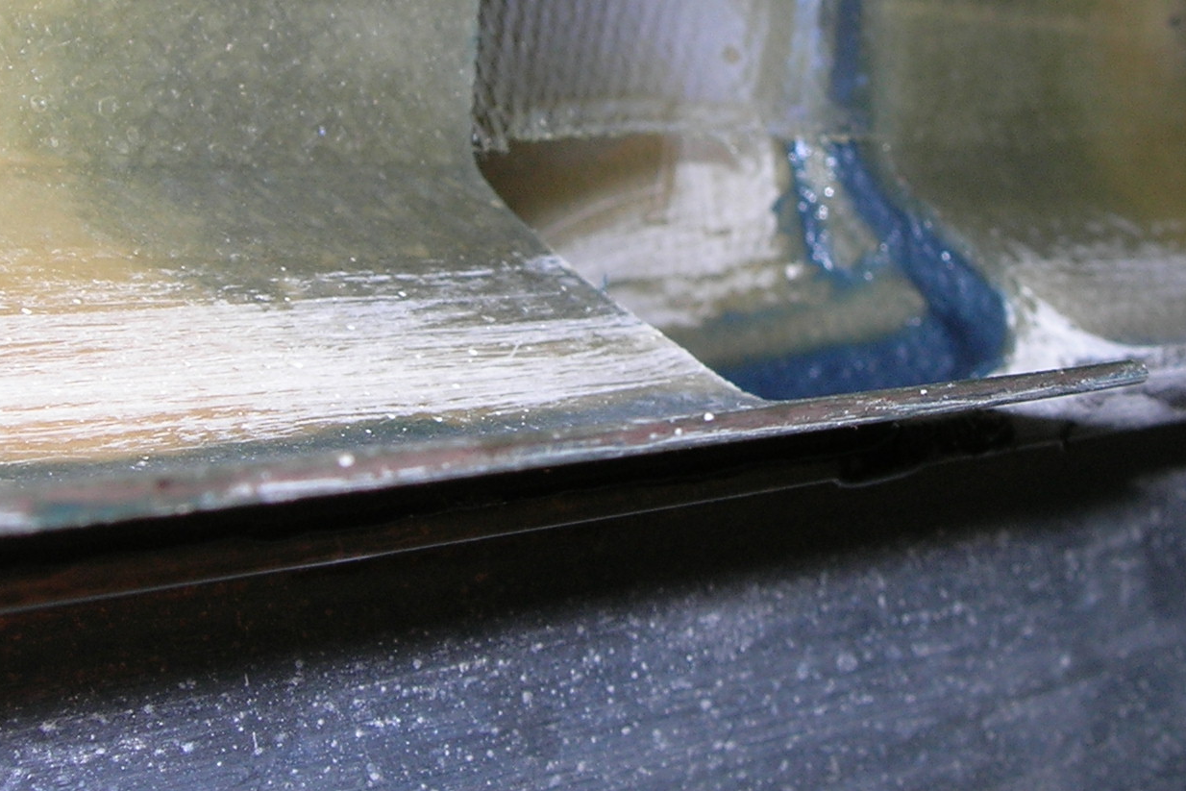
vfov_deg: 16.3
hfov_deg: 24.4
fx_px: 2735
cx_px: 718
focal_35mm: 83
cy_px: 104
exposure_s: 1/60.1
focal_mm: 7.8
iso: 64
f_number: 4.8
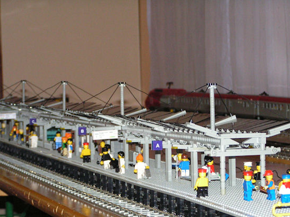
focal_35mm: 130
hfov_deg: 15.2
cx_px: 152
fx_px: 1089
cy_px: 134
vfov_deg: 11.4
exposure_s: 1/125
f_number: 3.2
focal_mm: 17.5
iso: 200
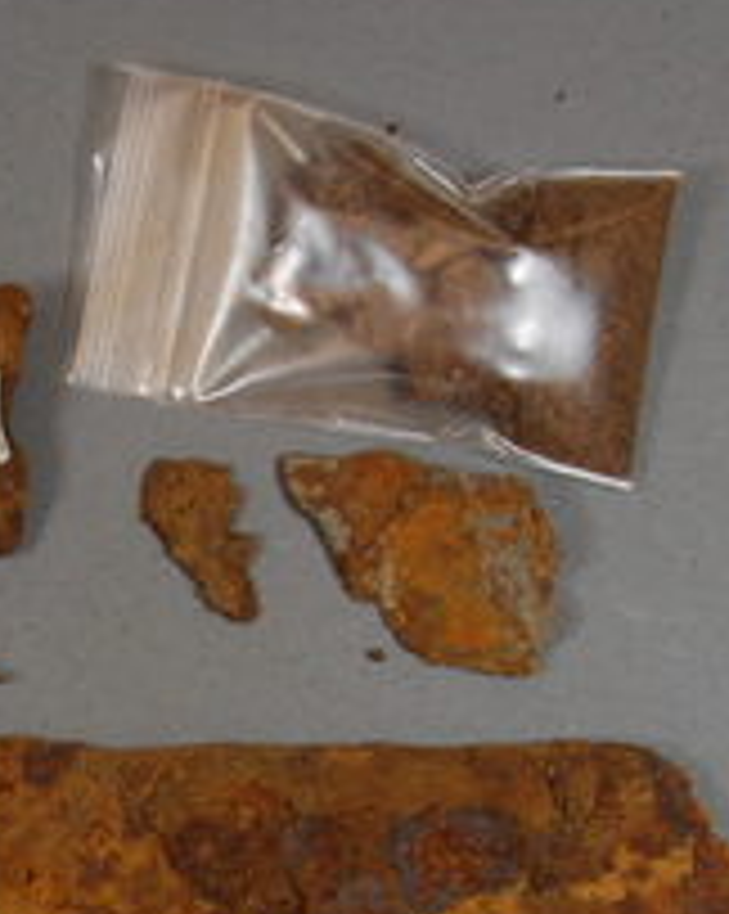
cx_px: 25
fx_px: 2674
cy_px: 790
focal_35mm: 99
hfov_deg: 15.3
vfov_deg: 19.1
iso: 800
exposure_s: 1/13
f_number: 25
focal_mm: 26
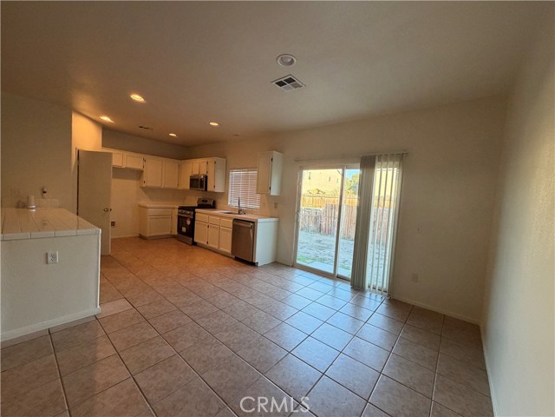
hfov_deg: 102.1
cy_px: 208
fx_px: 224
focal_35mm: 14
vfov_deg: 85.7
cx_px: 278
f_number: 2.2
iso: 250
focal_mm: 2.22
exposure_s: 1/120
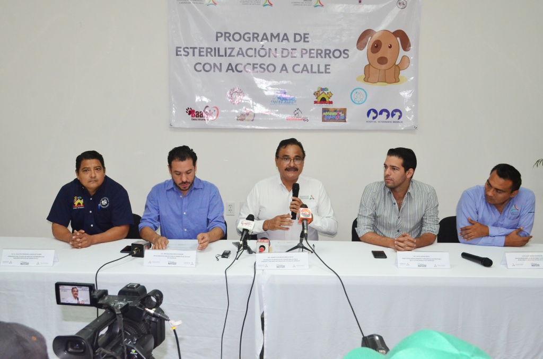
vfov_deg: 34.1
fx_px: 587
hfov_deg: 49.6
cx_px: 272
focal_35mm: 39
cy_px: 180
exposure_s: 1/125
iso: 2500
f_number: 6.3
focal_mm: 26
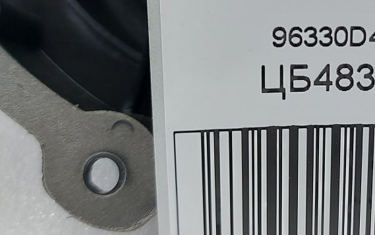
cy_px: 9
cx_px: 318
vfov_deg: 20.4
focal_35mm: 62
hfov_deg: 31.8
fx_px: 634
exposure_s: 1/50
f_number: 1.8
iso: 64
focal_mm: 5.23
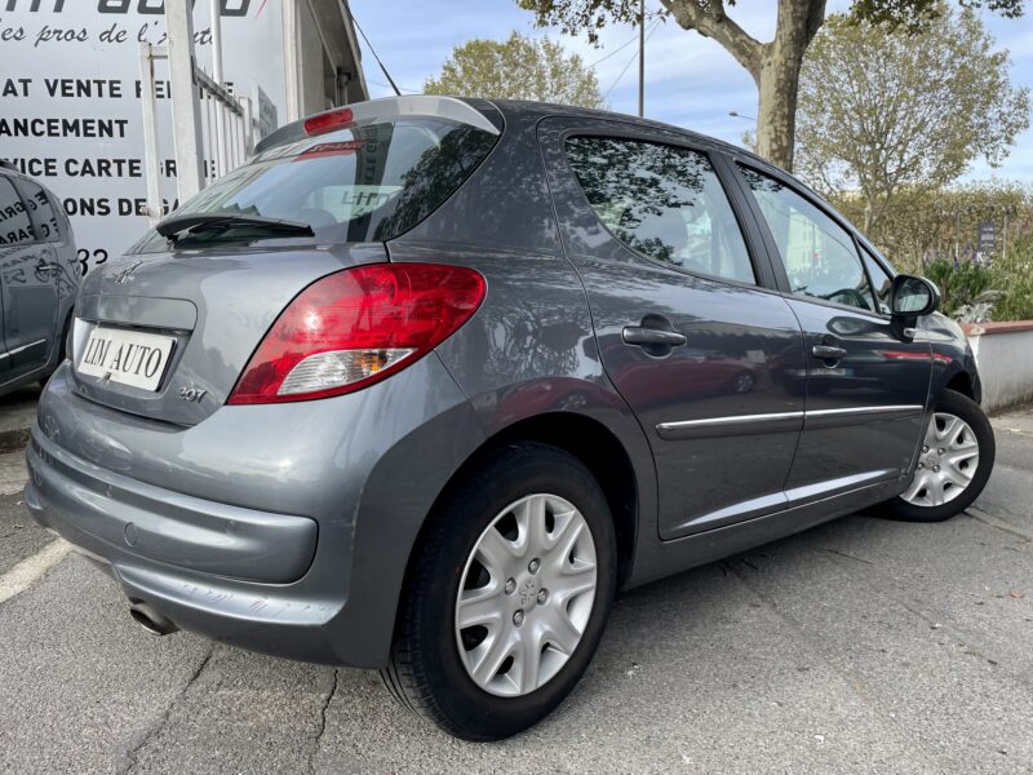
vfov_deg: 53.1
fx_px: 776
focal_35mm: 26
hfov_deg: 67.3
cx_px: 516
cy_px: 388
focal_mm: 4.2
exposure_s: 1/903
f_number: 1.6
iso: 32
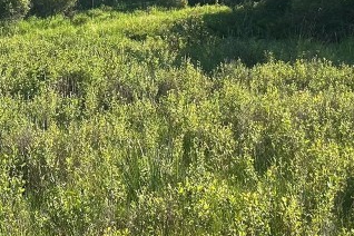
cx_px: -18
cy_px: 41
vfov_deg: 15.6
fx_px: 855
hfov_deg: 22.3
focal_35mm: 87
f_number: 1.5
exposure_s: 1/1901
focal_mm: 5.7
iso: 50
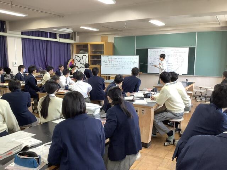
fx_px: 203
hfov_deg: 58.4
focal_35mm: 31
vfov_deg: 45.4
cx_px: 114
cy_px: 85
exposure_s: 1/50
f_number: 2.4
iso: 125
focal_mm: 3.3
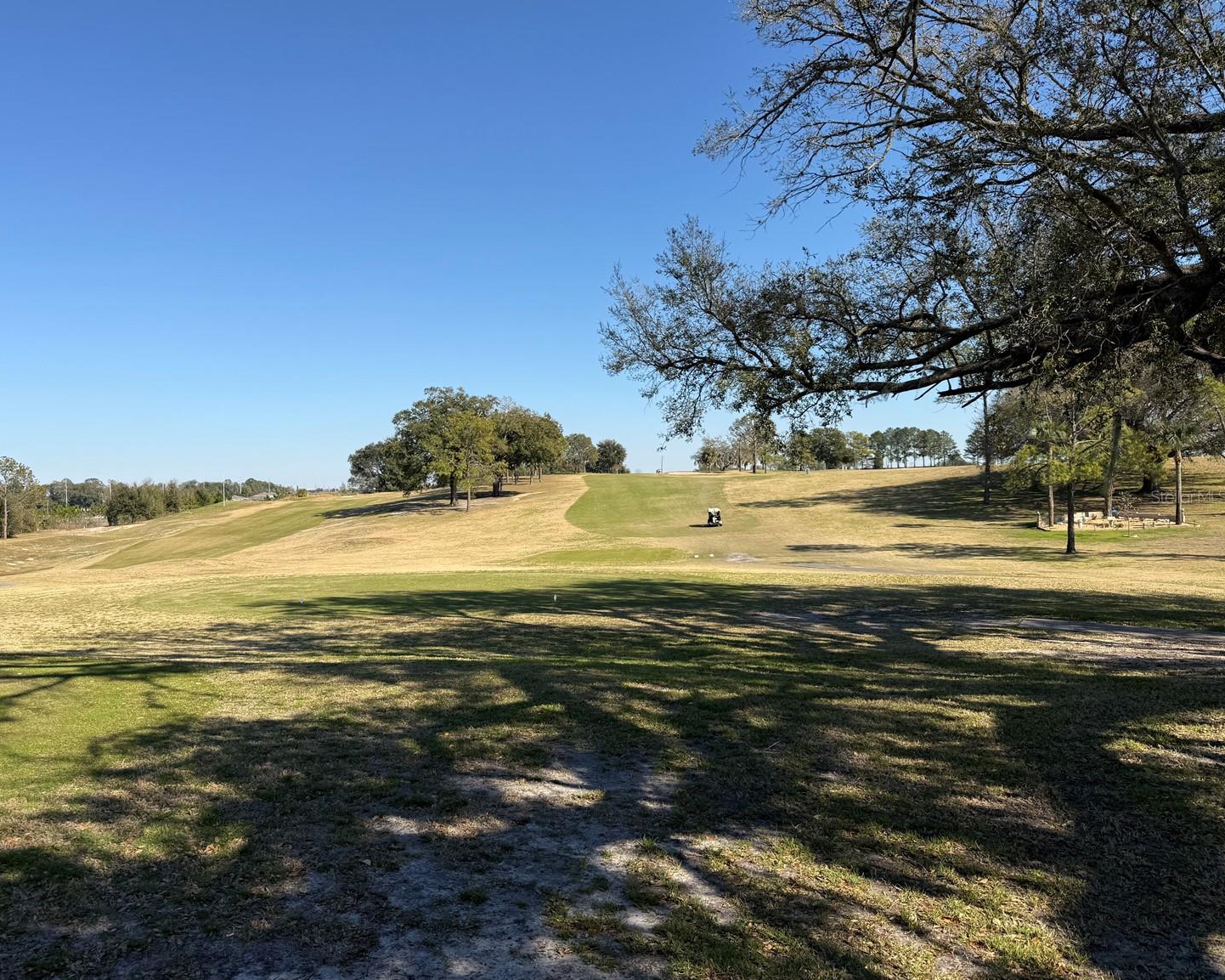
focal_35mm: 26
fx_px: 942
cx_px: 551
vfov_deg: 54.9
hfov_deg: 65.9
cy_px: 496
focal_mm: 6.76
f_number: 1.78
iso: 80
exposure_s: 1/4673
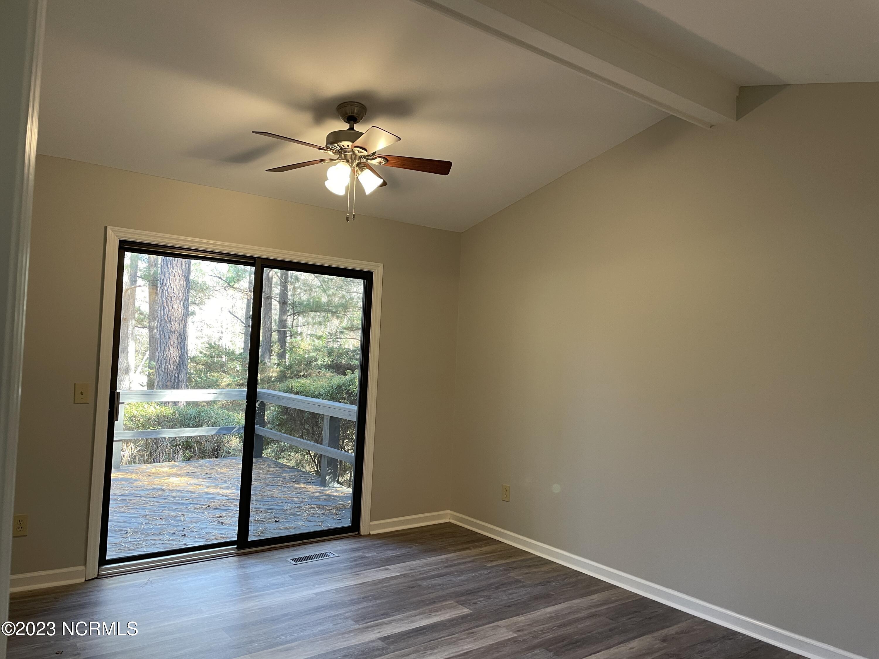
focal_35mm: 26
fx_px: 660
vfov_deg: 53.1
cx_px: 440
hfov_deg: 67.3
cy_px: 330
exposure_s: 1/60
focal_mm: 4.2
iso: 80
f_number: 1.6
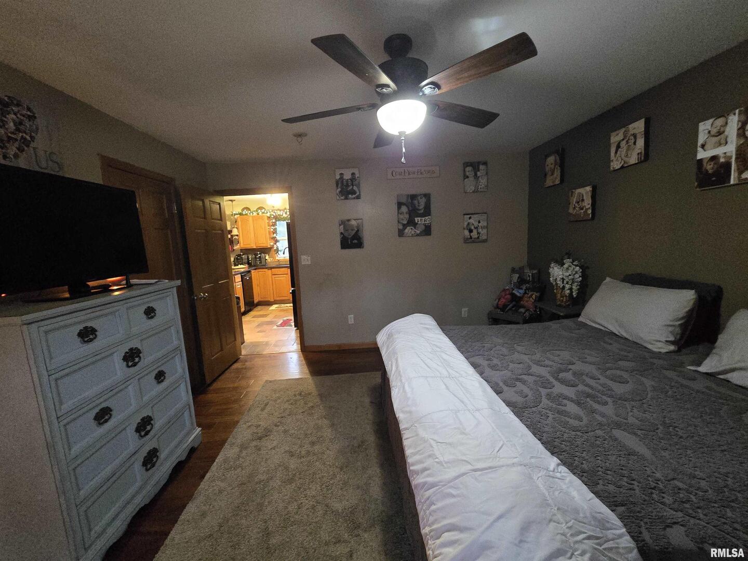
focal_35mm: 13
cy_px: 280
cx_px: 374
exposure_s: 1/60
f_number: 2.2
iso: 1600
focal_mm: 2.2
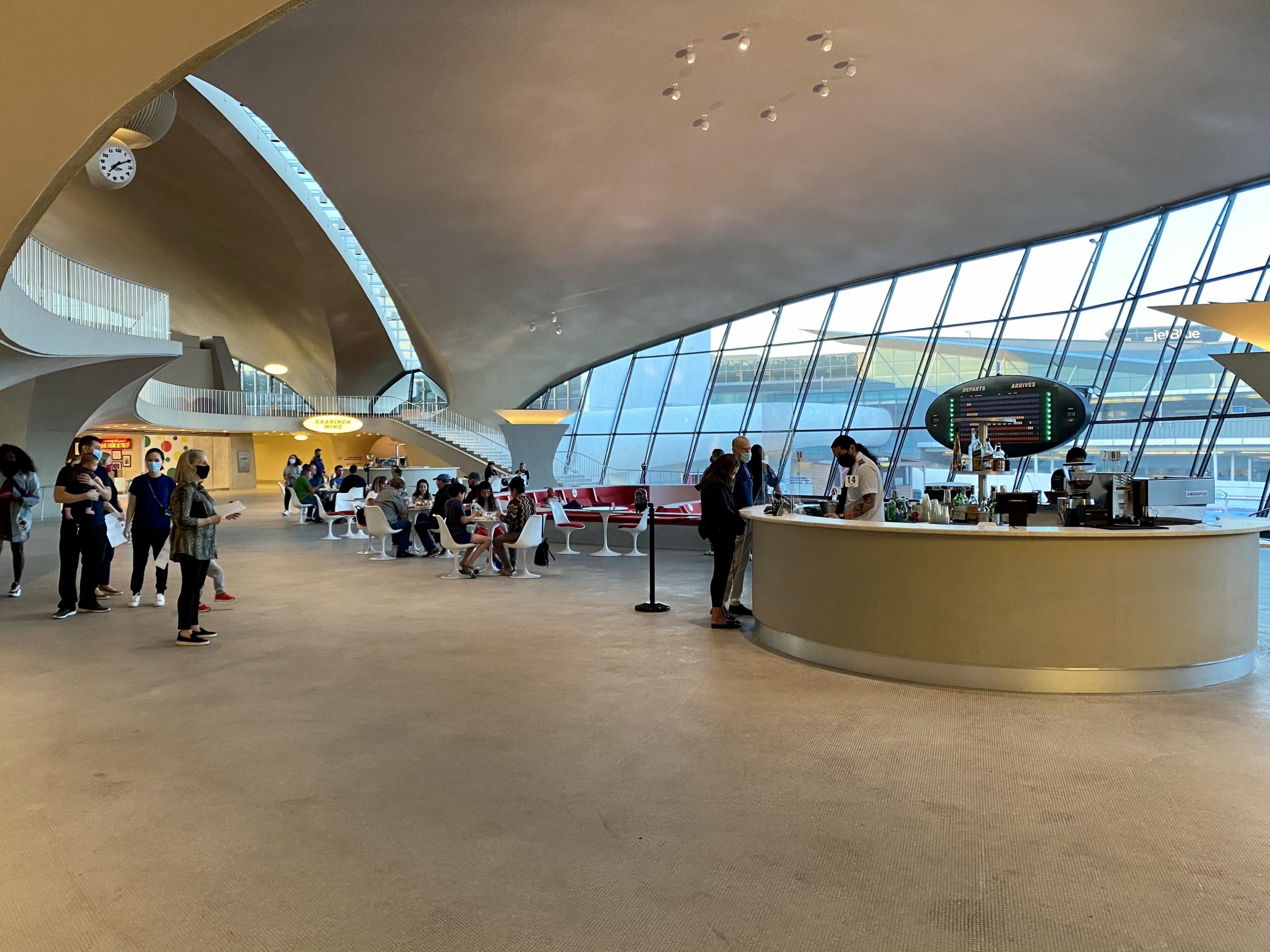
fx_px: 954
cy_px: 476
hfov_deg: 67.3
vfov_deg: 53.1
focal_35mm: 26
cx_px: 635
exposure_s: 1/60
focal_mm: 4.25
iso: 125
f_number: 1.8
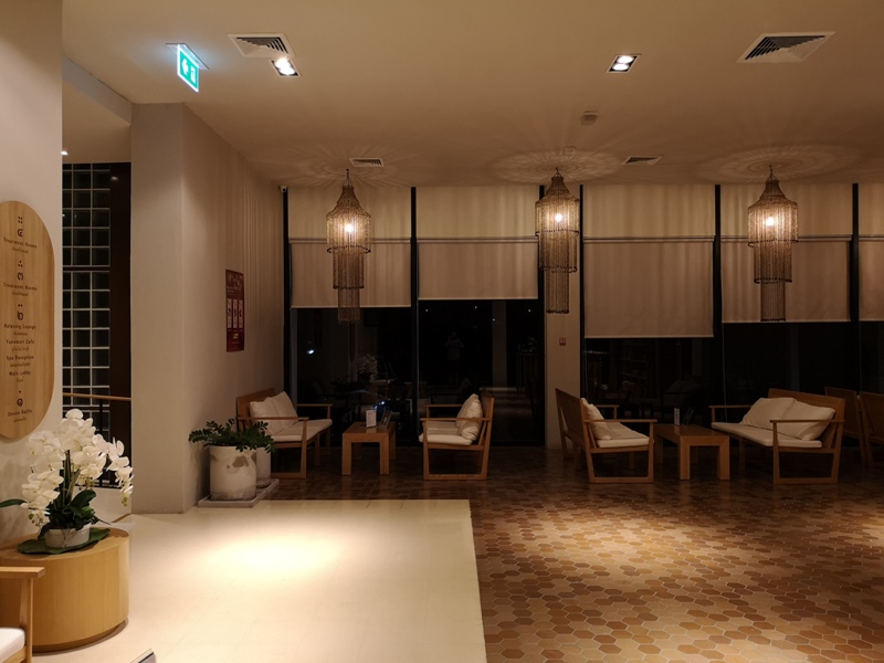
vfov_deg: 51.4
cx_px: 442
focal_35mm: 27
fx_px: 690
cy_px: 332
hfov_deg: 65.3
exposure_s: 1/33.3
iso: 250
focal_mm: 3.95
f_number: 1.8
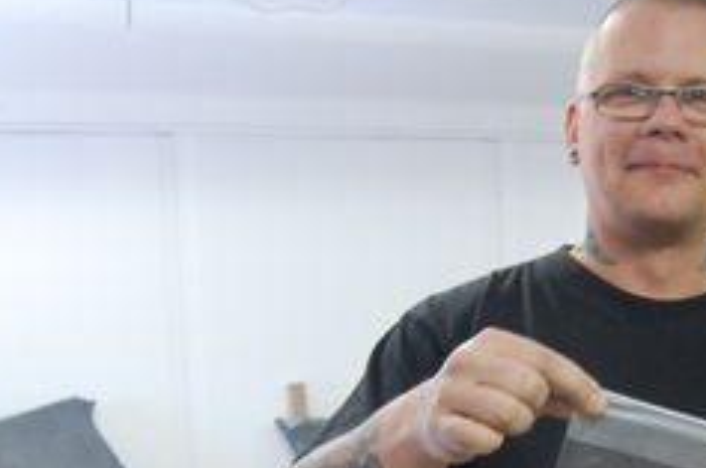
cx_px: 489
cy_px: 489
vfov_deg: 18.0
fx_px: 1429
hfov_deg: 27.5
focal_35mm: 73
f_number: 3.5
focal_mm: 18
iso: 800
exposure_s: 1/15
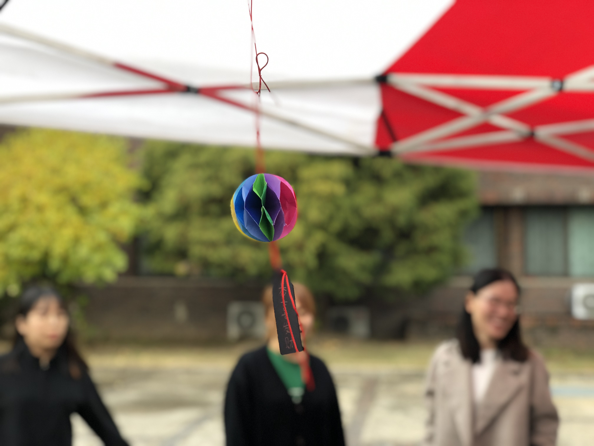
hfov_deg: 36.8
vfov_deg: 28.0
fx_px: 892
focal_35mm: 52
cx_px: 297
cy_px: 223
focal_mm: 6
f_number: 2.4
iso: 20
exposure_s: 1/60
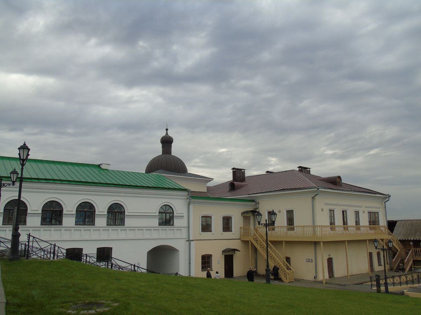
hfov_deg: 61.7
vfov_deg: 48.2
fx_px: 353
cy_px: 158
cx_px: 210
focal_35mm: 29
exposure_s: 1/400
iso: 80
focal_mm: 5.2
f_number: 3.6
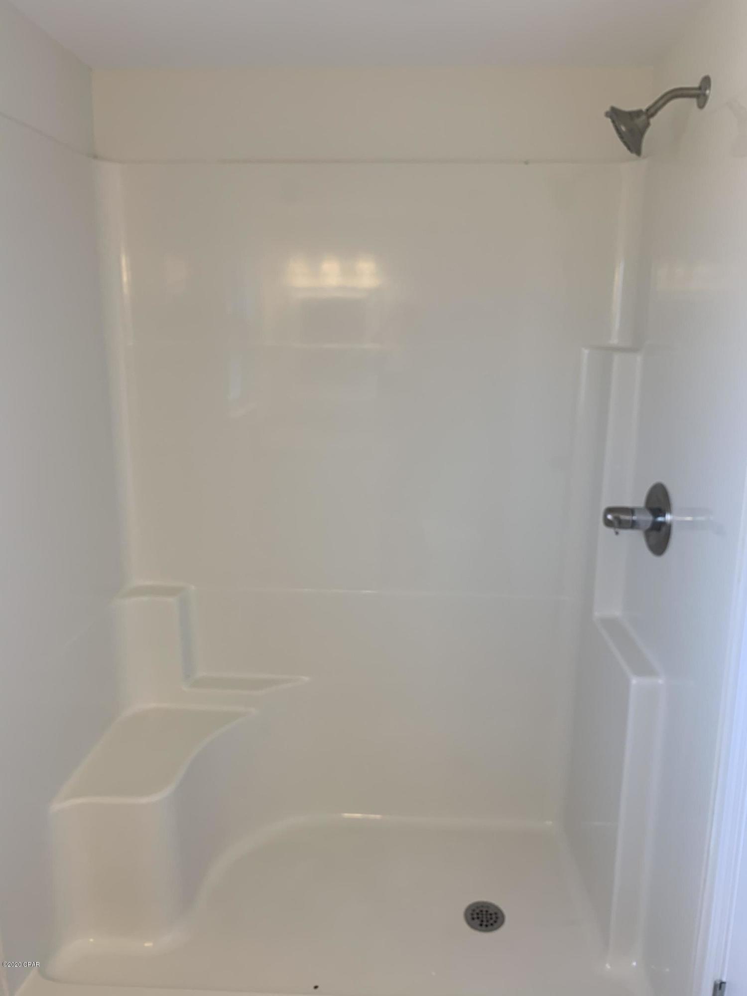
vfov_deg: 67.3
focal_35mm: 26
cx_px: 374
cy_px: 498
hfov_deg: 53.1
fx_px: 748
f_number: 1.8
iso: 50
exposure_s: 1/121
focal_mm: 4.25
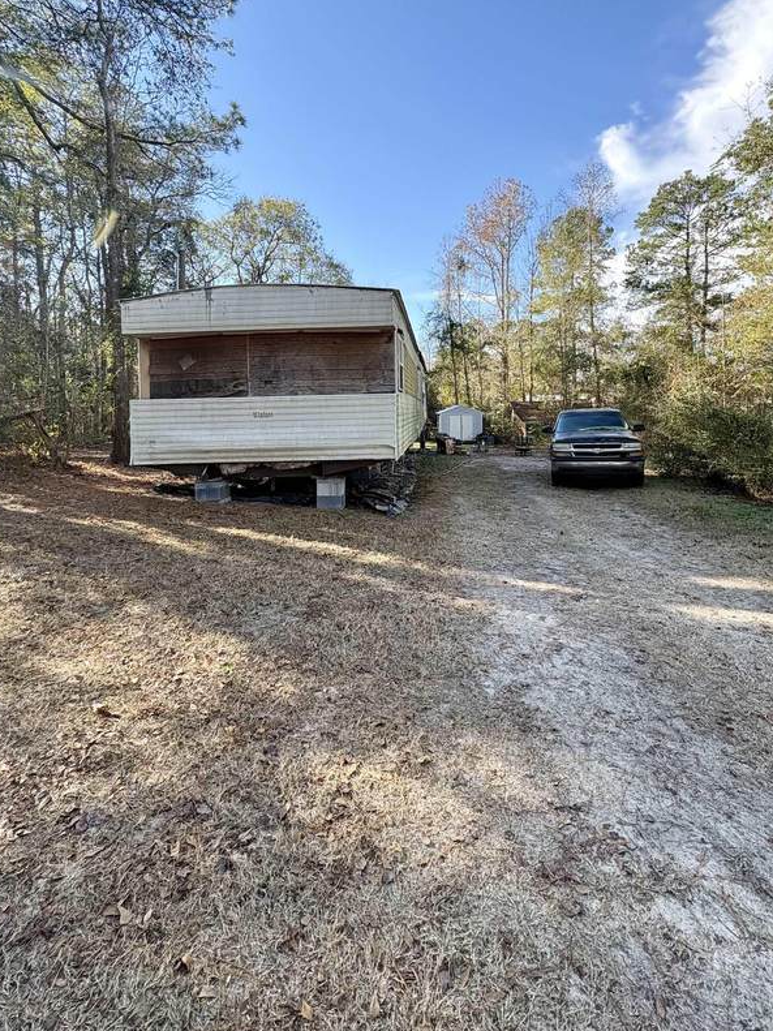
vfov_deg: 89.9
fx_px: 506
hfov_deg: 74.6
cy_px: 414
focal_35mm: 17
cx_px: 411
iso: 64
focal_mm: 2.22
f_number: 2.2
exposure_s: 1/245
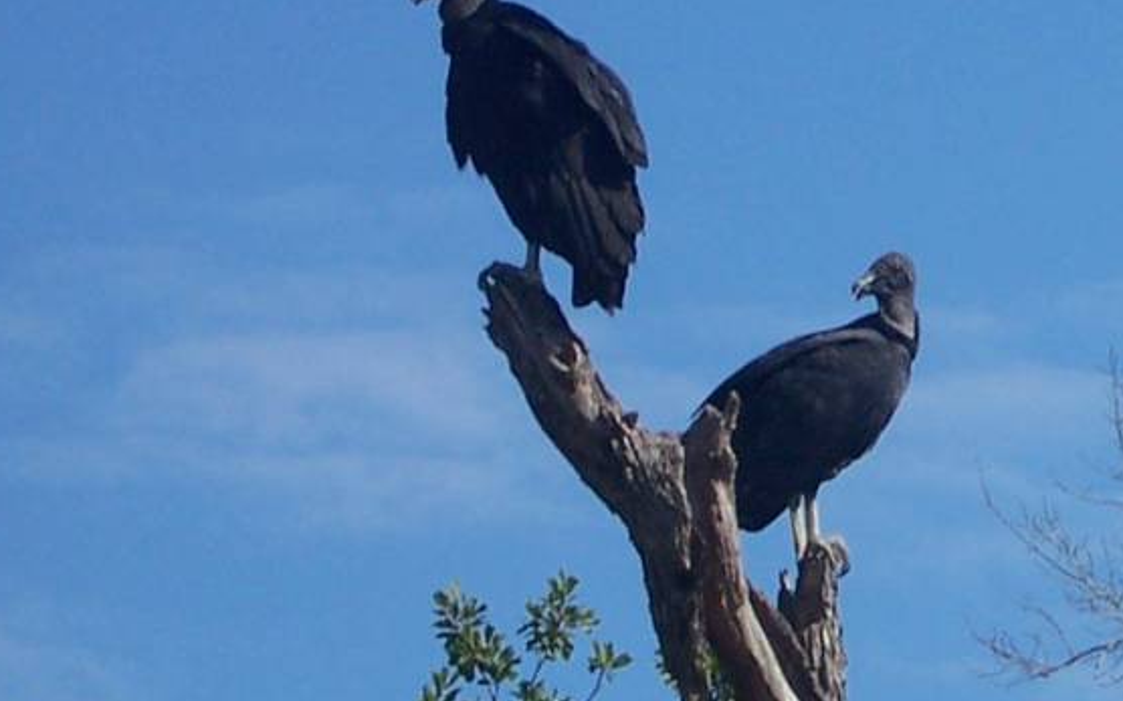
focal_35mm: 534
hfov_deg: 3.9
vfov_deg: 2.5
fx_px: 16337
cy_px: 398
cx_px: 1495
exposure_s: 1/250
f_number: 6.7
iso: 80
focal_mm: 30
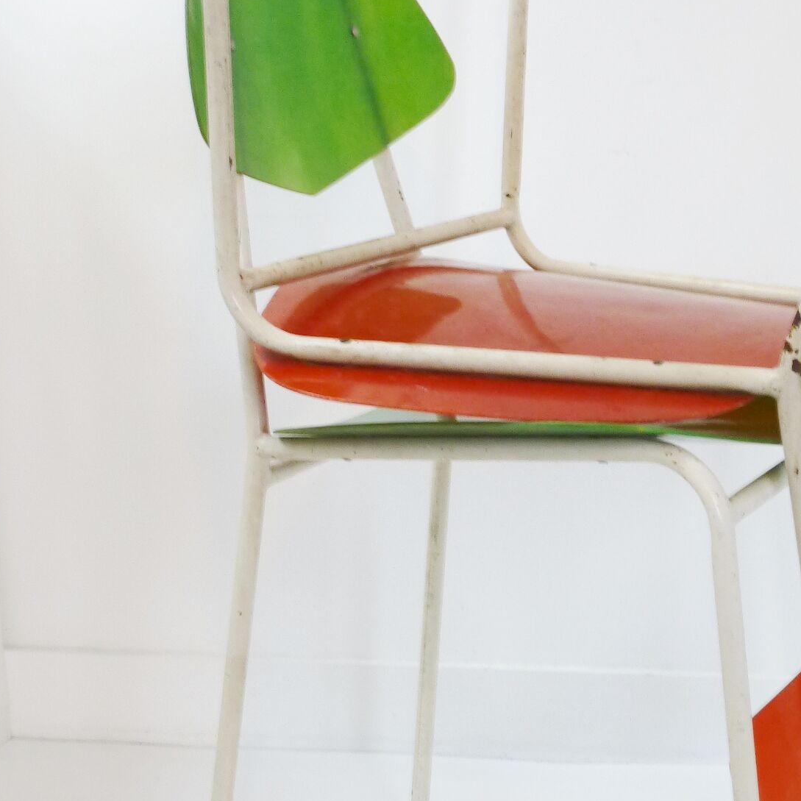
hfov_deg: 21.2
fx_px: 2121
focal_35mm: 81
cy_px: 369
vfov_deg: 21.4
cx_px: 624
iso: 100
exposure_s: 1/80
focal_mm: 6.9
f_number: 3.9
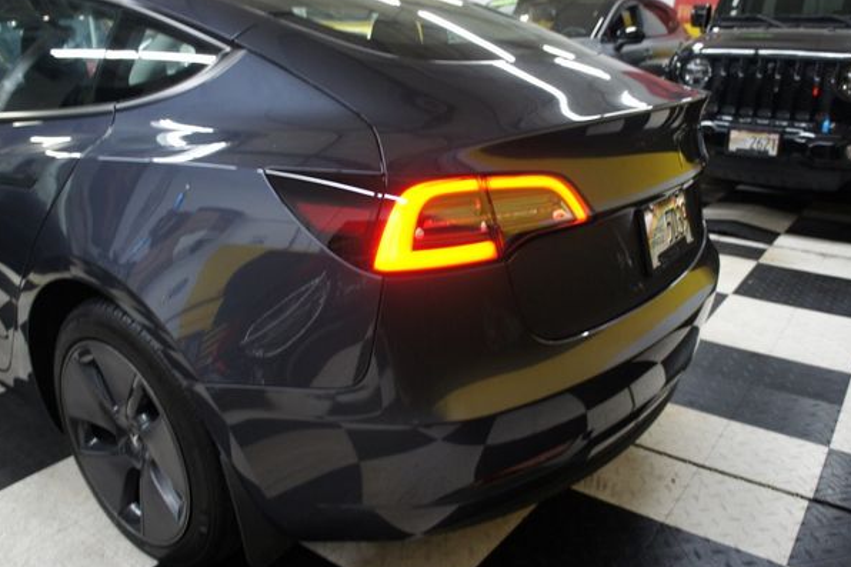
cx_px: 424
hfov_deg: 63.7
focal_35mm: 29
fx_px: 685
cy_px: 291
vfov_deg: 44.9
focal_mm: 18
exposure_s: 1/30
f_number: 3.5
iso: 500
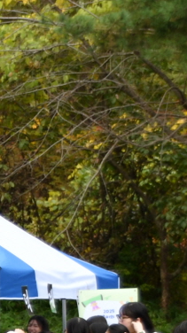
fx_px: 2437
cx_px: -278
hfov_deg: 4.3
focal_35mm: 276
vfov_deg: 7.8
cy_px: 363
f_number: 5.6
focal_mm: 44
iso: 220
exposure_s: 1/250
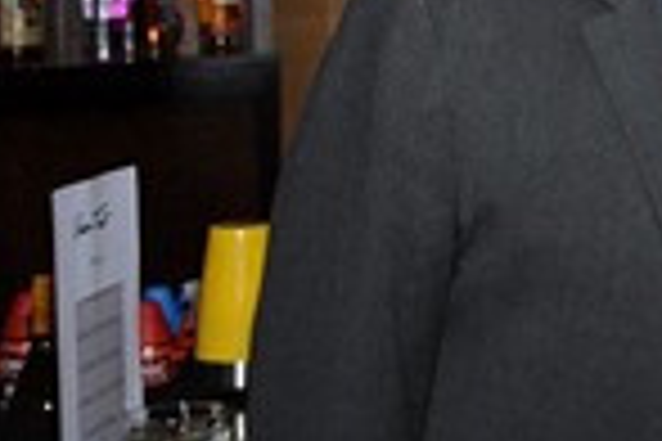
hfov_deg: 14.4
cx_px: 1148
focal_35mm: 127
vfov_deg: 10.7
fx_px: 2335
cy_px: -27
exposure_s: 1/60
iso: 1250
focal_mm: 34
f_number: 6.3
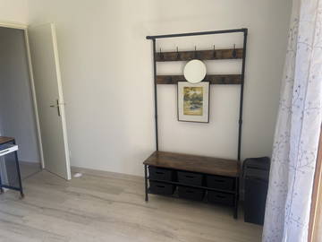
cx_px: 161
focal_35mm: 26
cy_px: 121
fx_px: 242
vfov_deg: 53.1
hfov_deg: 67.3
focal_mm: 4.25
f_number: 1.8
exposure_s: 1/122
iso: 80
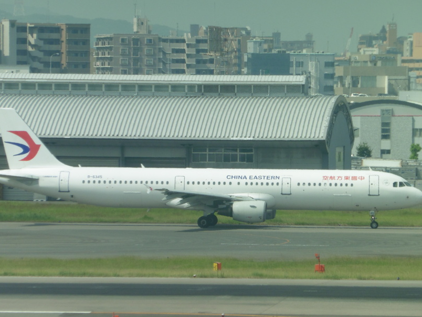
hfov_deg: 4.4
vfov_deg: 3.3
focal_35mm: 446
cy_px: 181
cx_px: 225
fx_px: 5437
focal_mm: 62.5
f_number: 6.3
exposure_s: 1/400
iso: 100
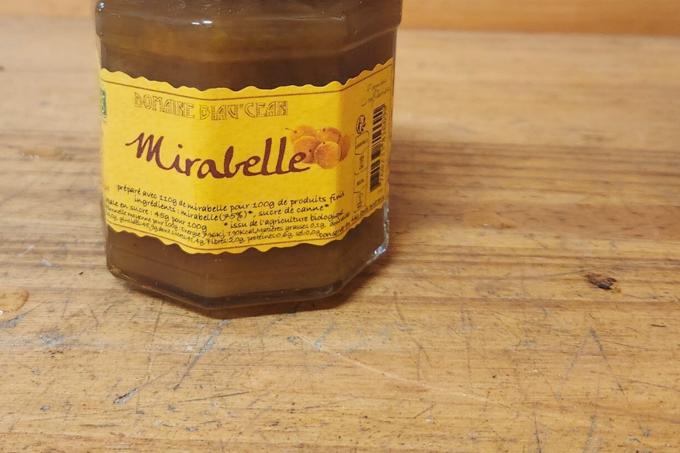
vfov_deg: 26.6
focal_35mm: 50
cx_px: 270
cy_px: 102
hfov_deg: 39.4
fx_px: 944
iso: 500
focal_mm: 5.4
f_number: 1.8
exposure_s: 1/100
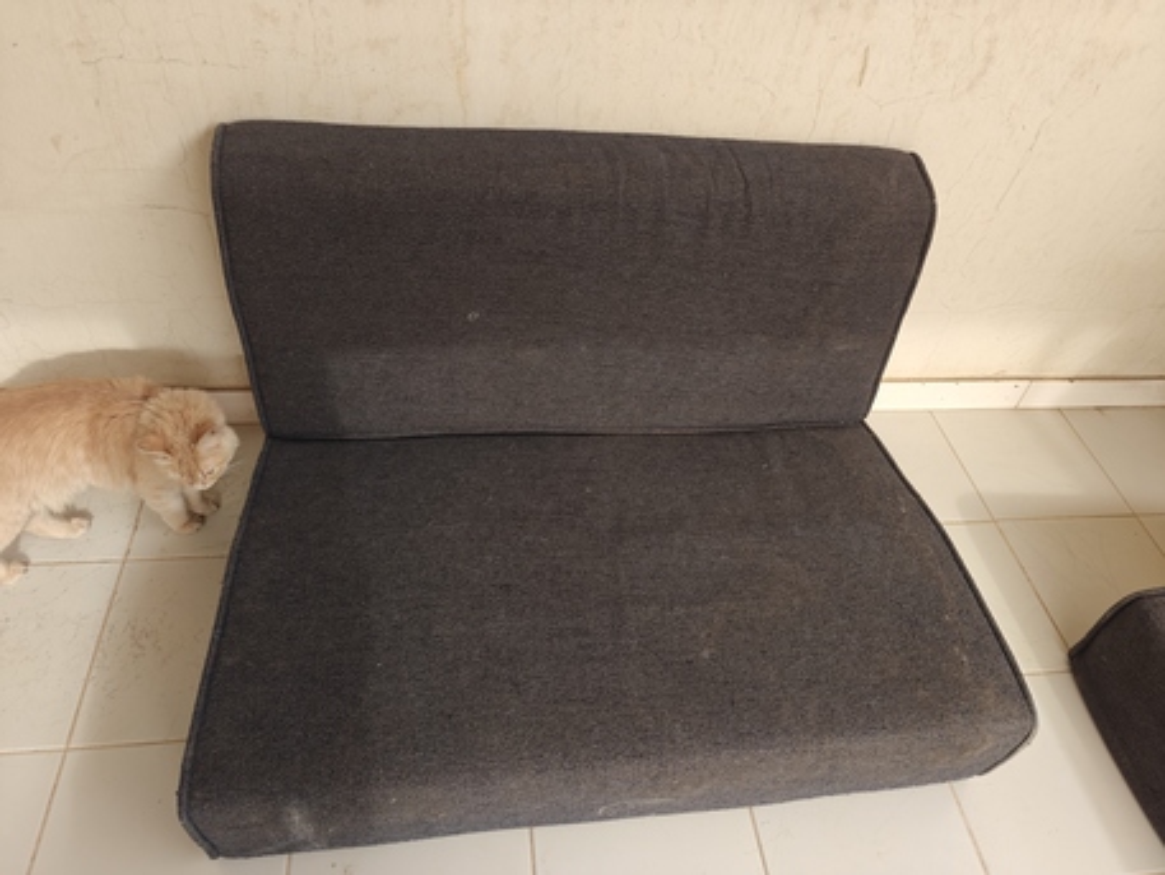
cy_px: 438
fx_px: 774
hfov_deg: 73.9
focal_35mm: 23
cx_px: 582
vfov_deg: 58.9
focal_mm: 6.06
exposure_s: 1/135
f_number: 1.6
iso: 50
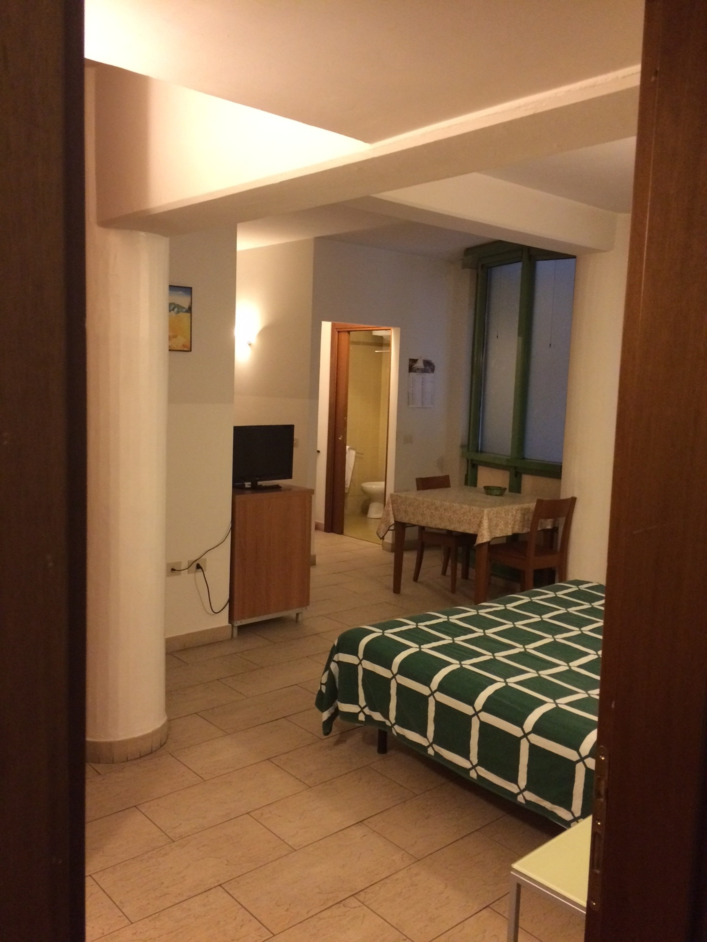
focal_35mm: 29
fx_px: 790
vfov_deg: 61.7
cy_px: 471
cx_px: 354
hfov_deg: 48.2
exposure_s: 1/25
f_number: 2.2
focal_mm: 4.15
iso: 250
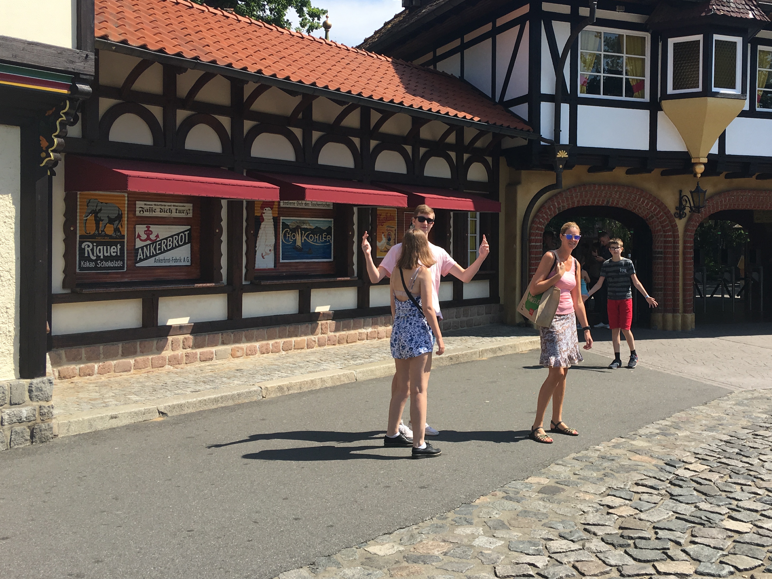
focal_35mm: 40
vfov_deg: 35.9
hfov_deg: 46.4
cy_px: 247
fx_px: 892
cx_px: 482
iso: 25
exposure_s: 1/1026
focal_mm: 4.15
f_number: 2.2
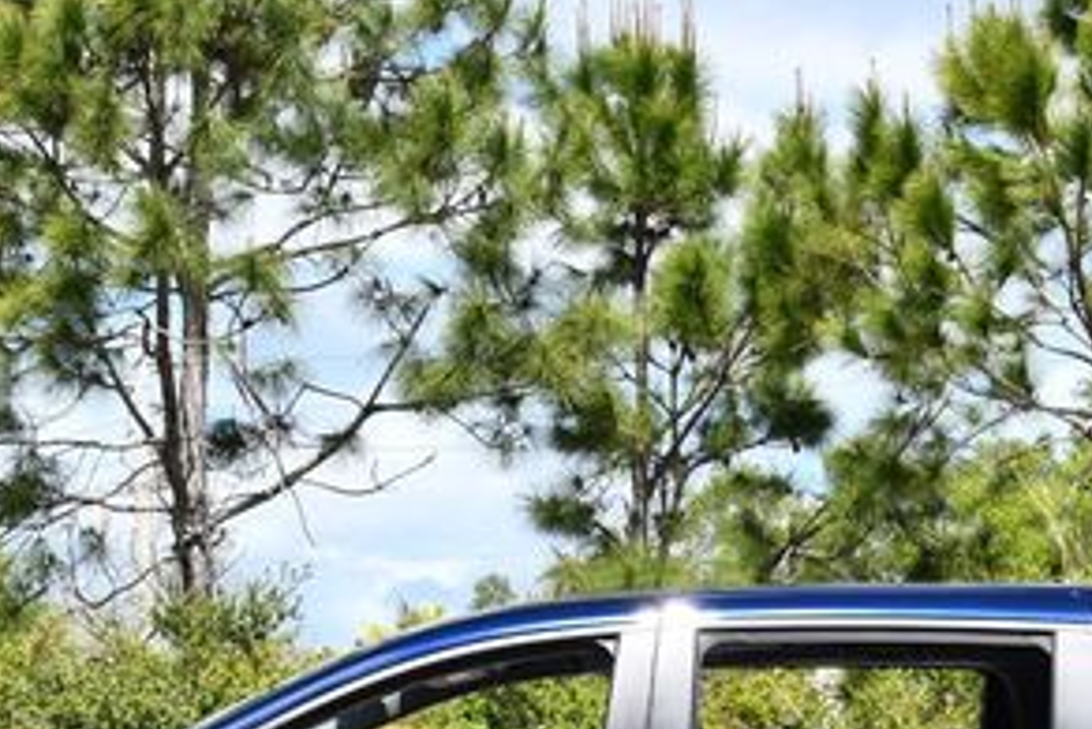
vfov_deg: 11.9
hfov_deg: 17.9
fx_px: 3460
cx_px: 681
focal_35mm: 114
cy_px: 699
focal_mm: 26
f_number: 8
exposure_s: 1/250
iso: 140
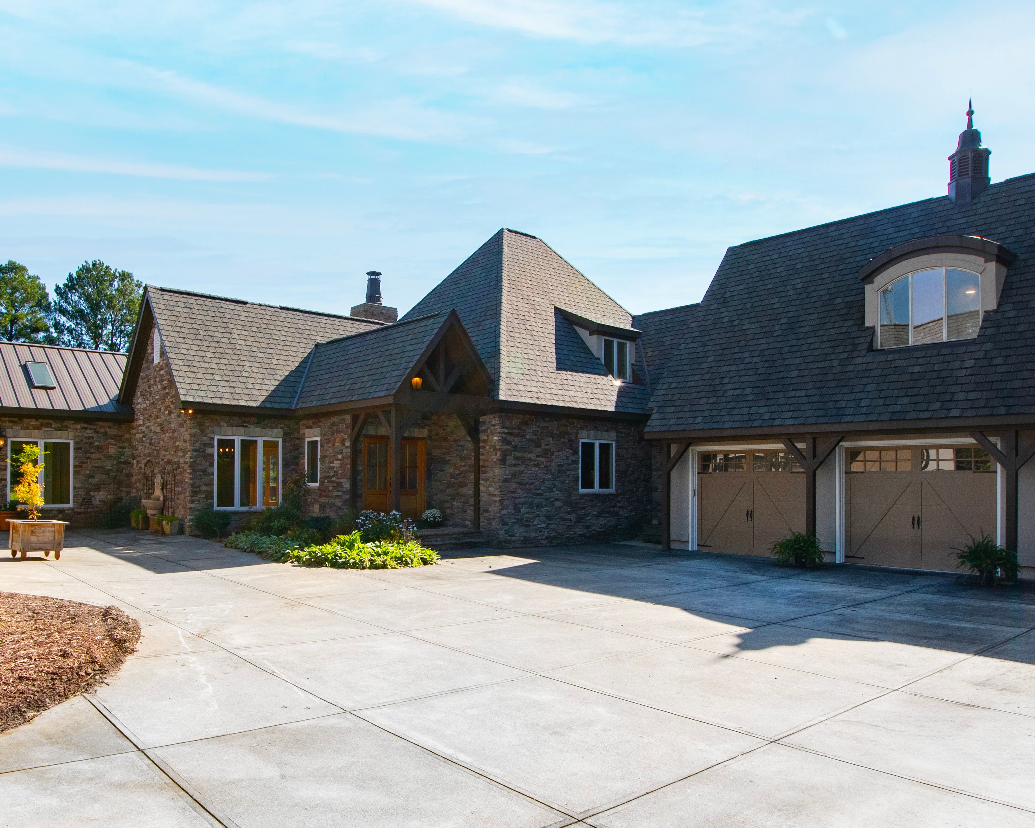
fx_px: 735
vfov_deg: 58.6
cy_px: 469
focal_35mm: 24
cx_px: 426
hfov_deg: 69.7
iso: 250
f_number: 9
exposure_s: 1/160
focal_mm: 10
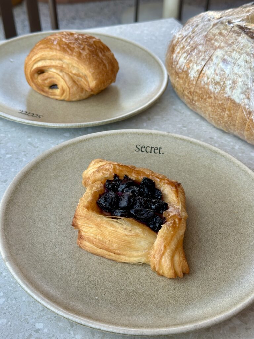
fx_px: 470
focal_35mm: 48
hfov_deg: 30.3
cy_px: 170
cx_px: 127
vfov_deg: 39.7
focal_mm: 6.86
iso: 50
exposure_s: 1/242
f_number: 1.78
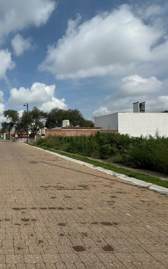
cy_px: 135
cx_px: 6
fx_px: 147
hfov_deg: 50.2
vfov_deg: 85.1
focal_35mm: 20
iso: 50
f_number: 2.2
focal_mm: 2.22
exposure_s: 1/4132
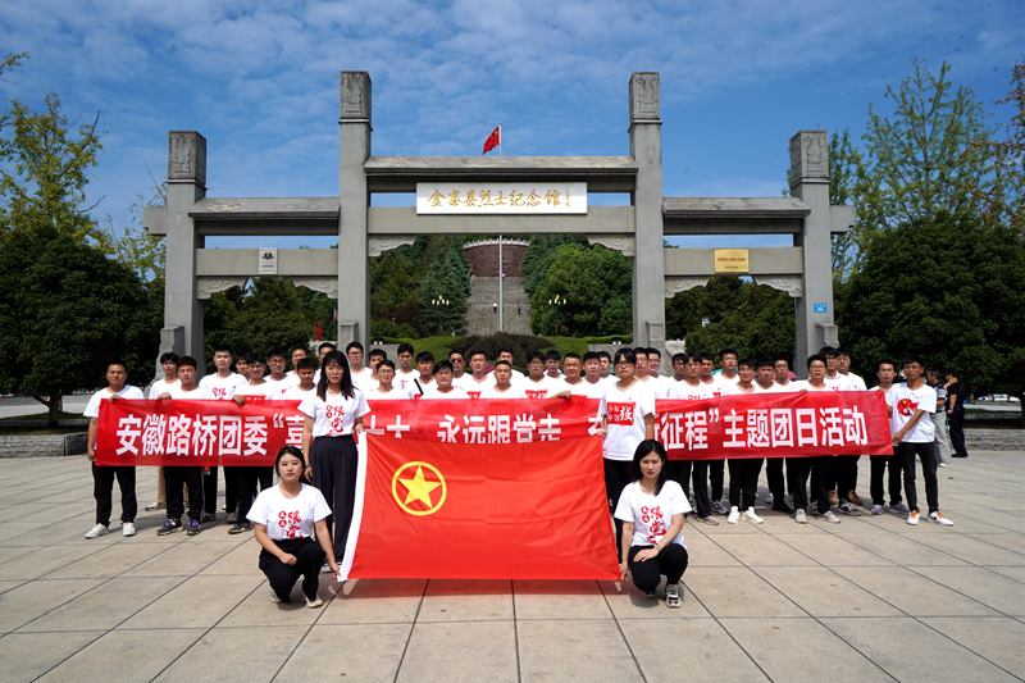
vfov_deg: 51.3
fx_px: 712
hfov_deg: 71.5
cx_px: 512
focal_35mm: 25
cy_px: 342
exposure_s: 1/125
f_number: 18
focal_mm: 25
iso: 100
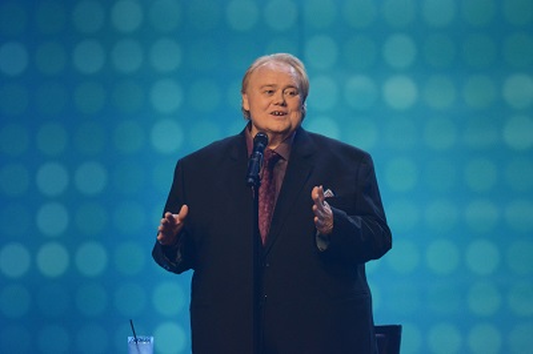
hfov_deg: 6.9
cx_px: 266
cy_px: 177
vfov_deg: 4.6
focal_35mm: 300
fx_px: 4438
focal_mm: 200
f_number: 2.8
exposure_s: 1/160
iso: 1600
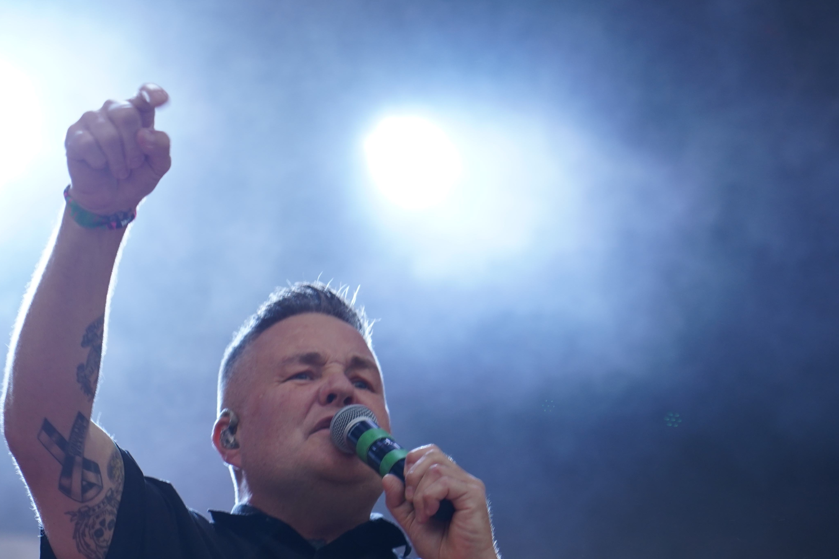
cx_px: 491
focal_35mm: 153
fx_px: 3565
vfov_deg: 9.0
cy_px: 367
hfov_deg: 13.4
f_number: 4
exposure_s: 1/125
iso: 800
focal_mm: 105
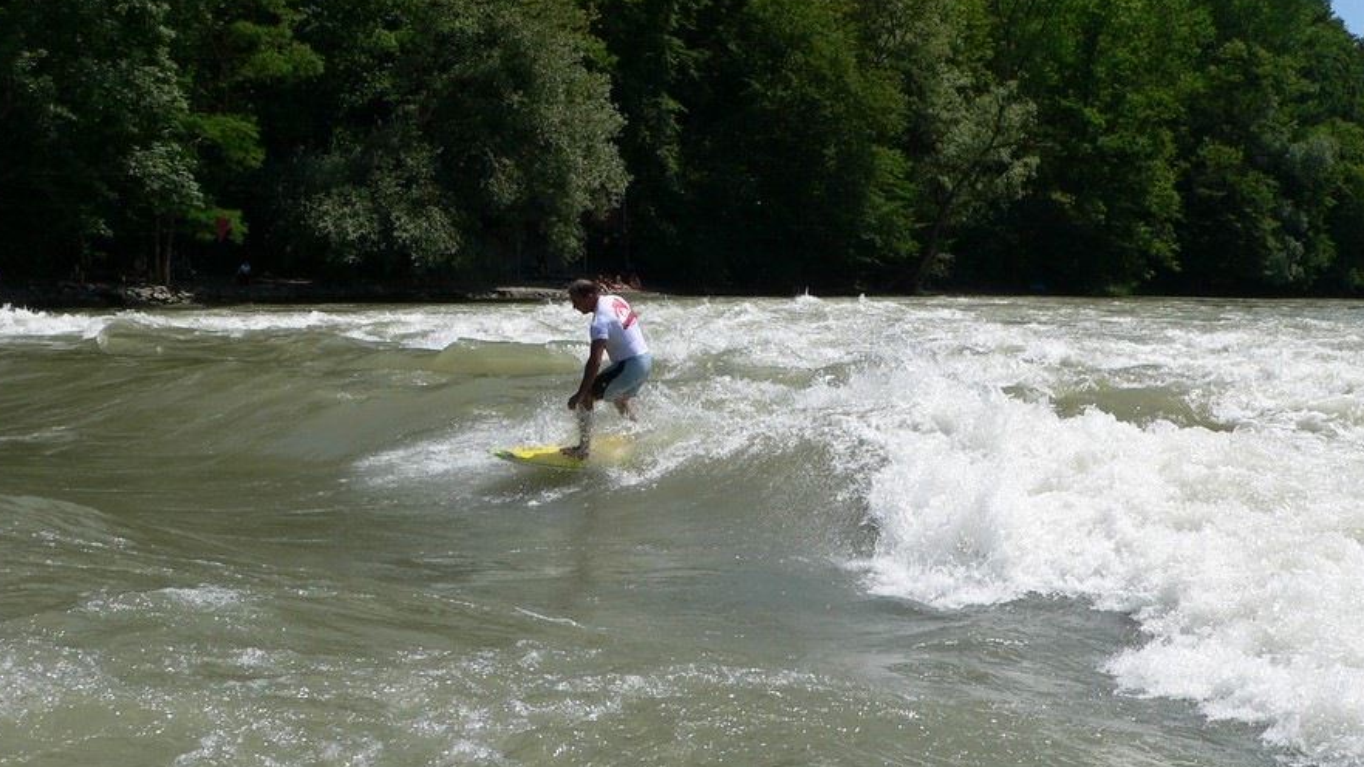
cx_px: 674
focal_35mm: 40
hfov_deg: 50.5
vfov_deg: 29.7
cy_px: 406
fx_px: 1447
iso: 80
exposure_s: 1/800
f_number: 4.6
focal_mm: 6
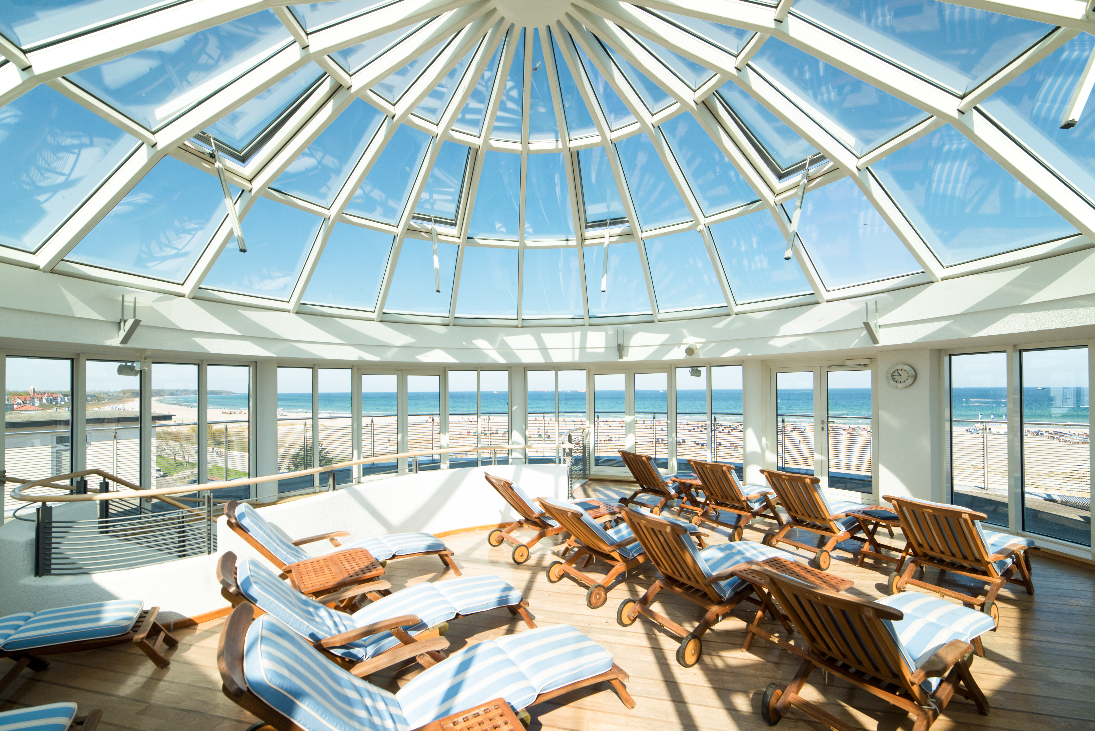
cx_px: 548
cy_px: 366
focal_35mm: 14
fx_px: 426
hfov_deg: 104.2
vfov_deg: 81.2
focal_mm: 14
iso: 100
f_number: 8
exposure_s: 1/160
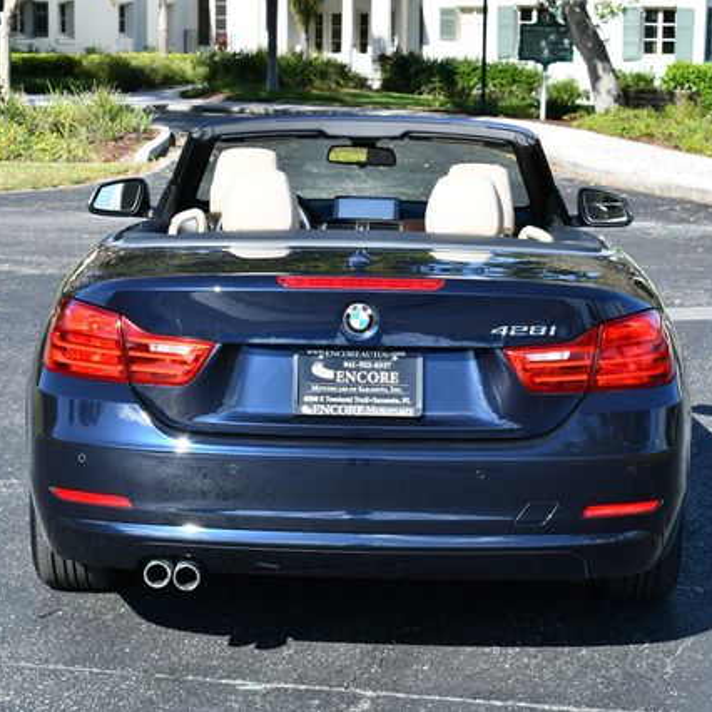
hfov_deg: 19.9
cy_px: 356
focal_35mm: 87
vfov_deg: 19.9
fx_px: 2025
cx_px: 329
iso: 160
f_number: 8
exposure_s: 1/250
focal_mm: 34
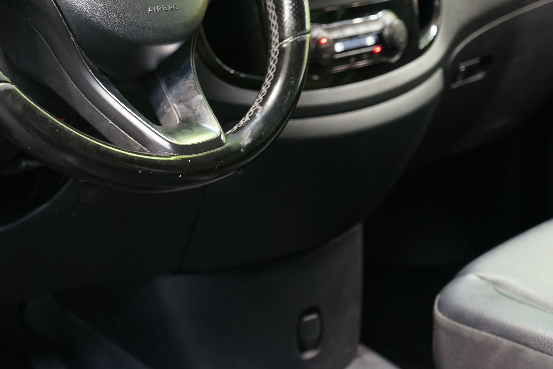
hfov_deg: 31.4
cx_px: 96
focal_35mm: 62
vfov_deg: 21.6
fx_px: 952
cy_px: 62
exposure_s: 1/13
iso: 1250
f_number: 4.5
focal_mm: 36
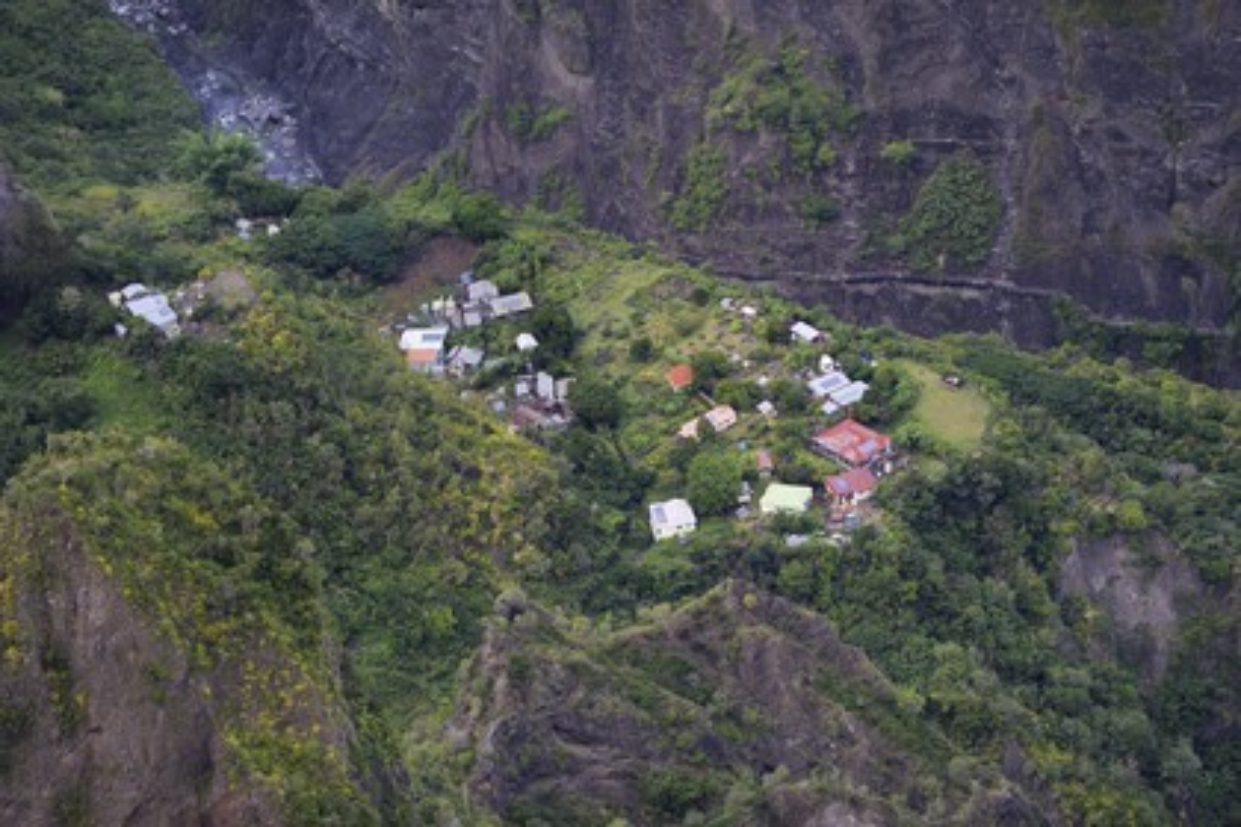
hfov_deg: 10.3
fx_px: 6894
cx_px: 620
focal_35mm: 200
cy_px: 414
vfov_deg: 6.9
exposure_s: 1/1250
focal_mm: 200
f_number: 2.8
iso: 800
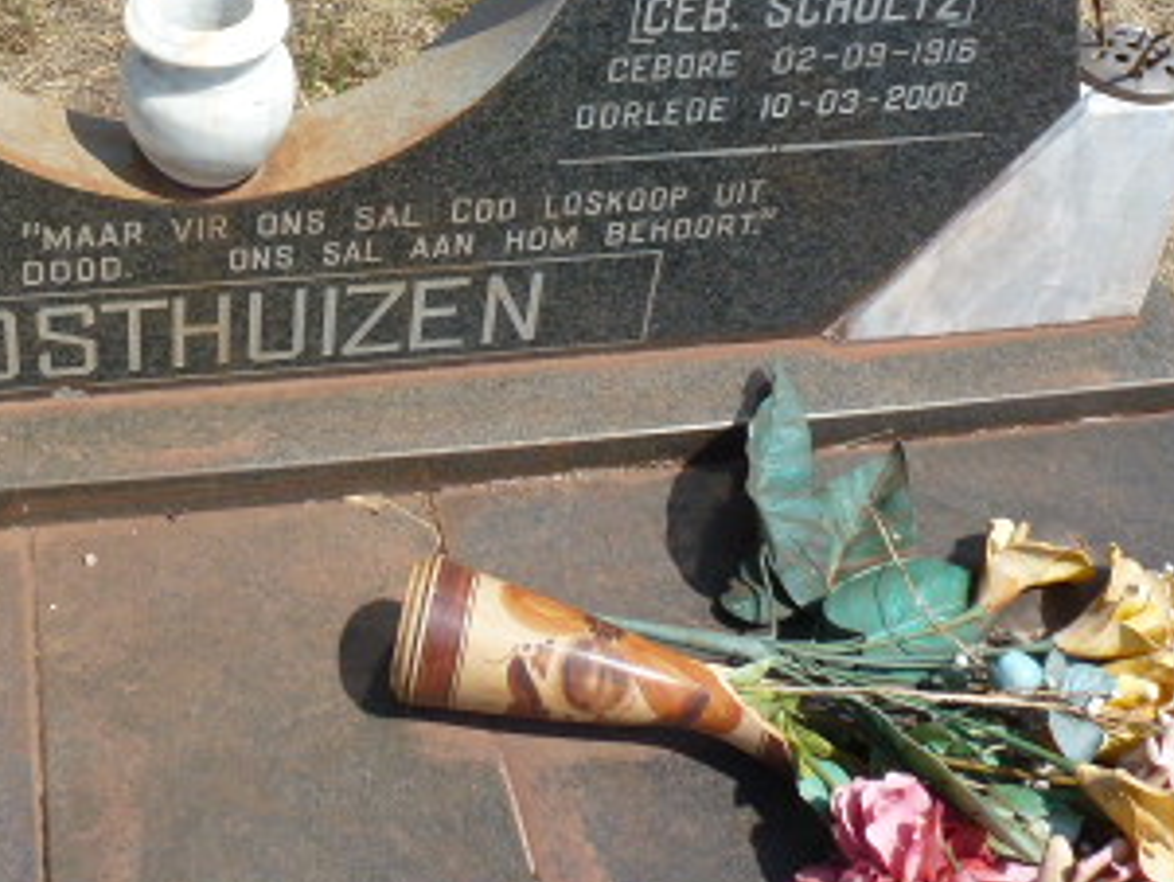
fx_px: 1730
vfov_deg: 27.0
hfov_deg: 36.5
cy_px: 4
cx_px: 285
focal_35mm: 51
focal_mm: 4.3
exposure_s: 1/640
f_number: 4
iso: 100
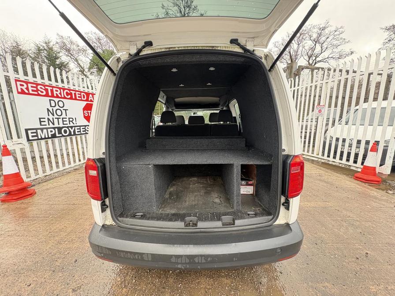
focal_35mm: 14
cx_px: 198
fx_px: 160
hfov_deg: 102.1
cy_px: 148
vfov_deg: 85.7
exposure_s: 1/60
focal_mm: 2.22
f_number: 2.2
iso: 400
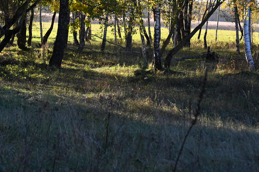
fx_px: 899
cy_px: 5
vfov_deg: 10.9
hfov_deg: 16.4
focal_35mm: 125
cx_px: 147
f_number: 4
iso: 100
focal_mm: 57
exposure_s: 1/160
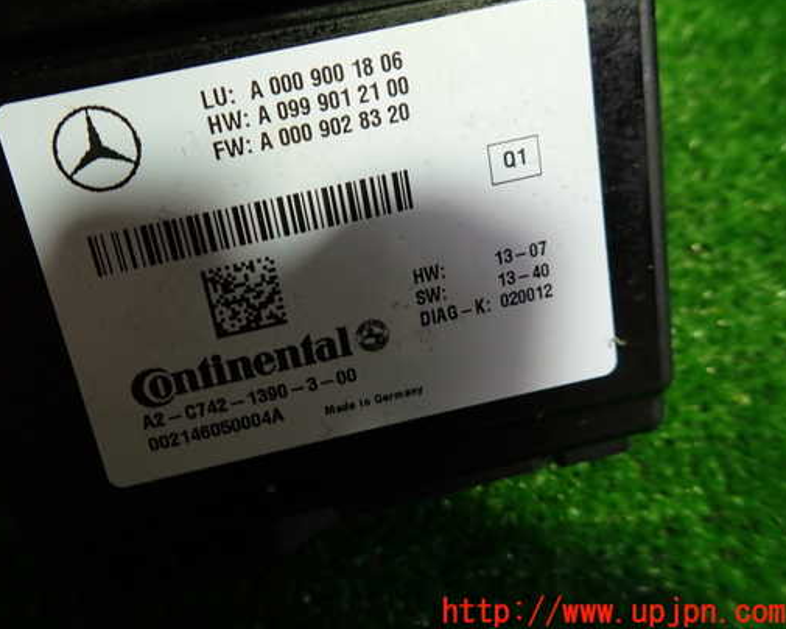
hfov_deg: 60.1
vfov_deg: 49.9
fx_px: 675
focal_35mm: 29
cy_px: 282
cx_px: 327
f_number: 2
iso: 200
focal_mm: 4.5
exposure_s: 1/50
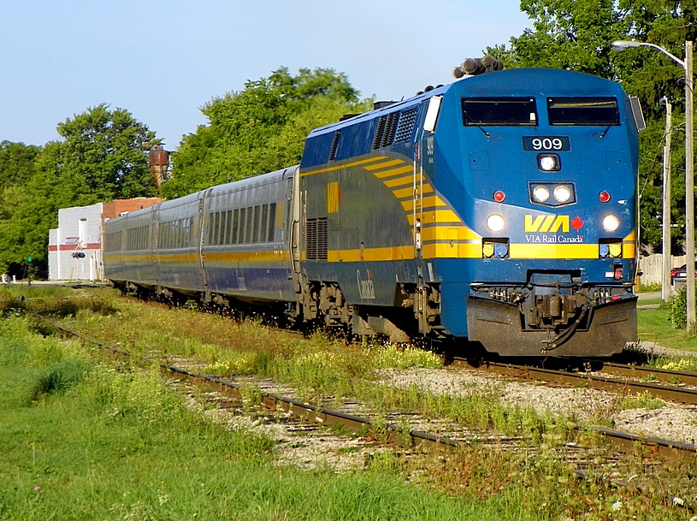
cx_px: 424
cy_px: 205
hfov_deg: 10.4
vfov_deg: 7.8
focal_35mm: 190
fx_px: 3821
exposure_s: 1/500
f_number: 4.5
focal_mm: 23
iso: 64
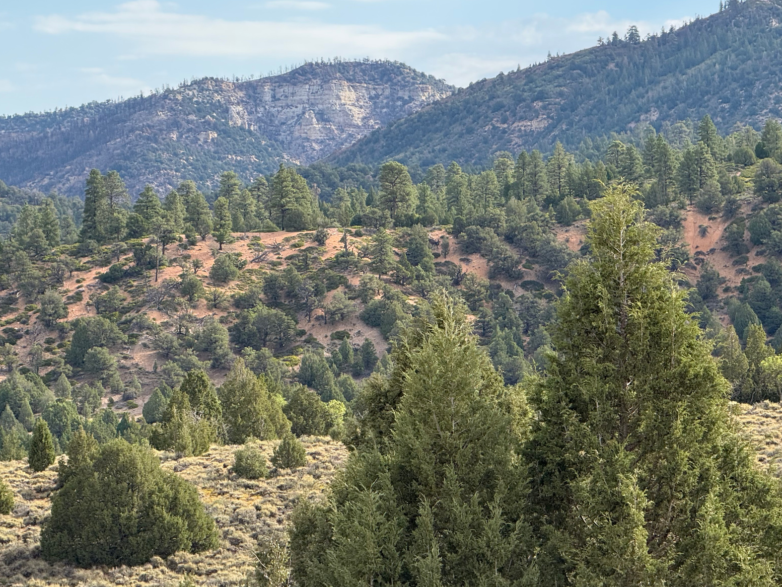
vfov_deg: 9.5
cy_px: 253
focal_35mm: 156
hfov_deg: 12.7
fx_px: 3525
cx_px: 356
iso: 64
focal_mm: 15.66
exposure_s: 1/811
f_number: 2.8
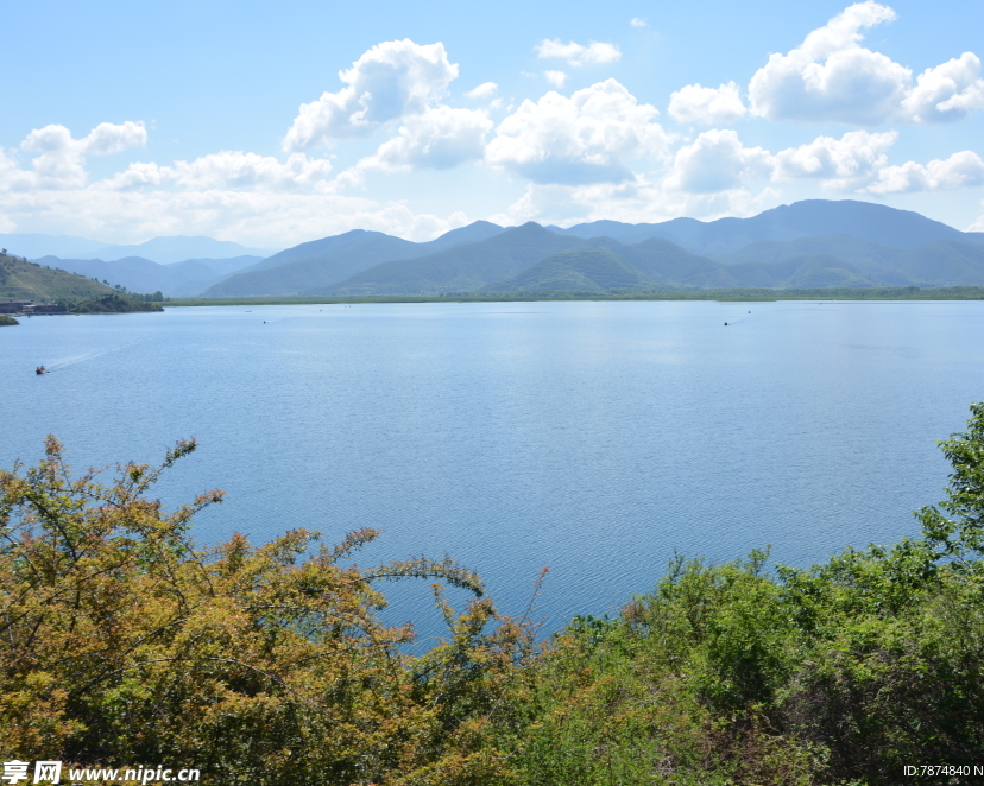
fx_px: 1065
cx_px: 557
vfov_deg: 40.5
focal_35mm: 37
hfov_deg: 49.5
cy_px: 389
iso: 100
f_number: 9
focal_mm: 21
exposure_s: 1/200
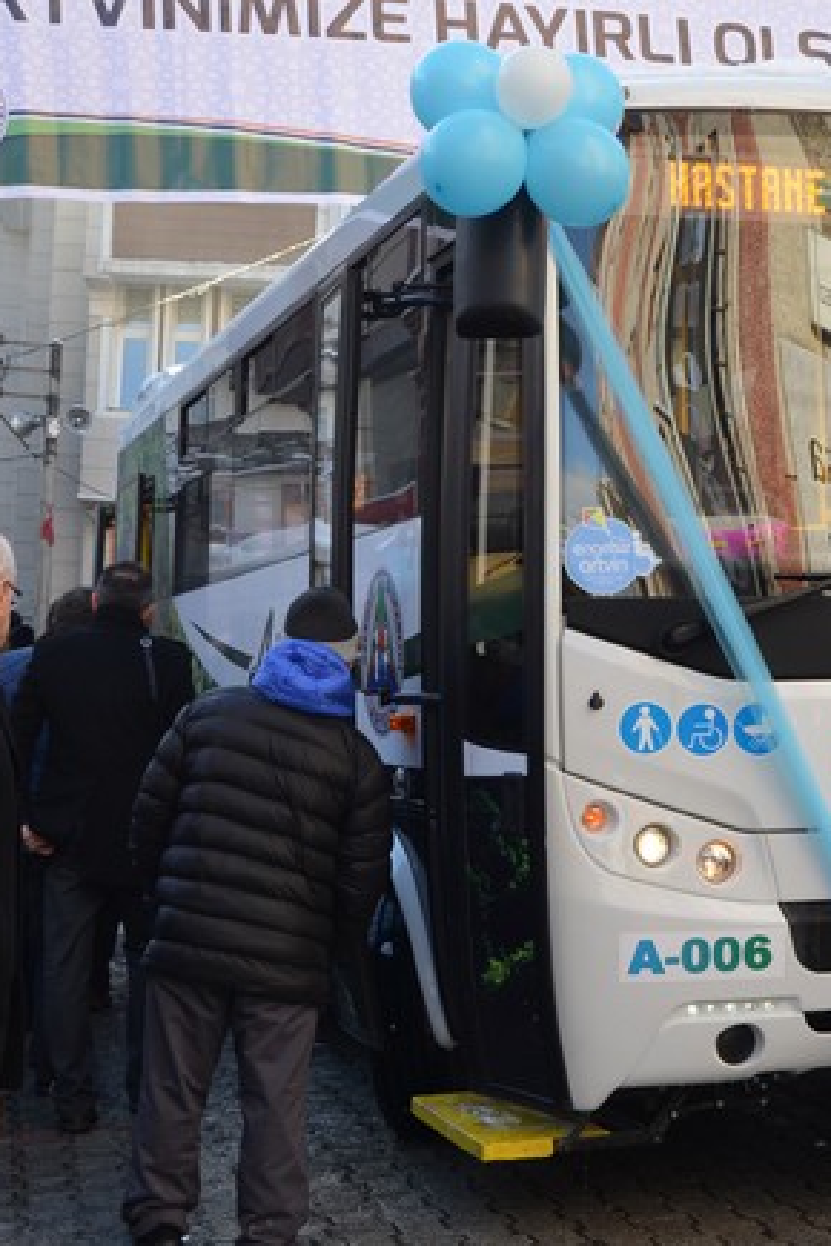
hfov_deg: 22.5
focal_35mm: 60
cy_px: 633
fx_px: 2077
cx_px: 542
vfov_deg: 33.4
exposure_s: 1/160
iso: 200
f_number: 6.3
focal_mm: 26
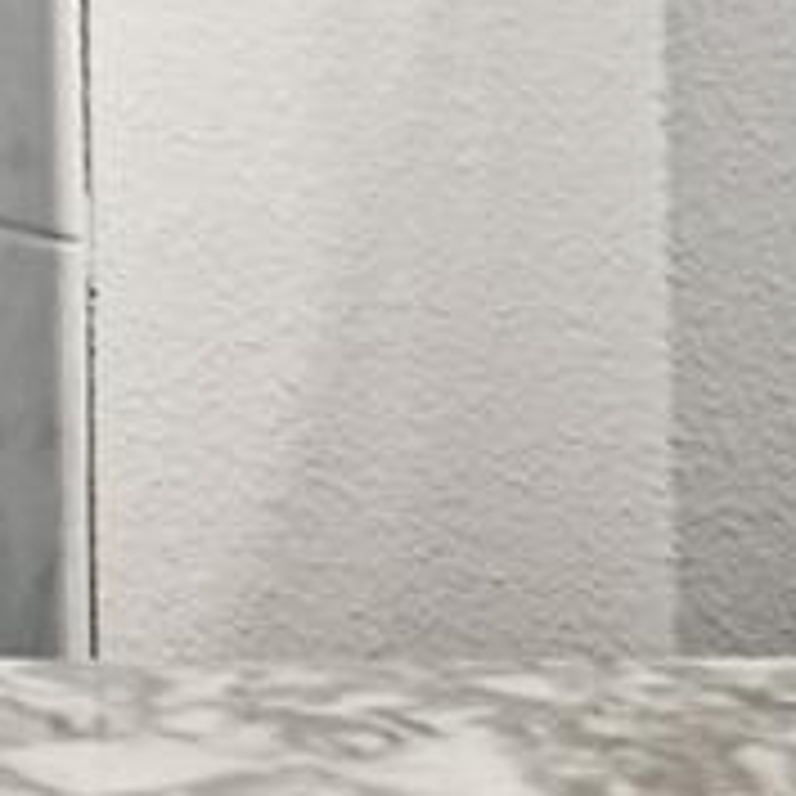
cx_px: -2464
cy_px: -499
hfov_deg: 7.9
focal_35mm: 123
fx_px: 3200
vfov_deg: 13.2
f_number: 7.1
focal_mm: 11
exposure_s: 1/5
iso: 100
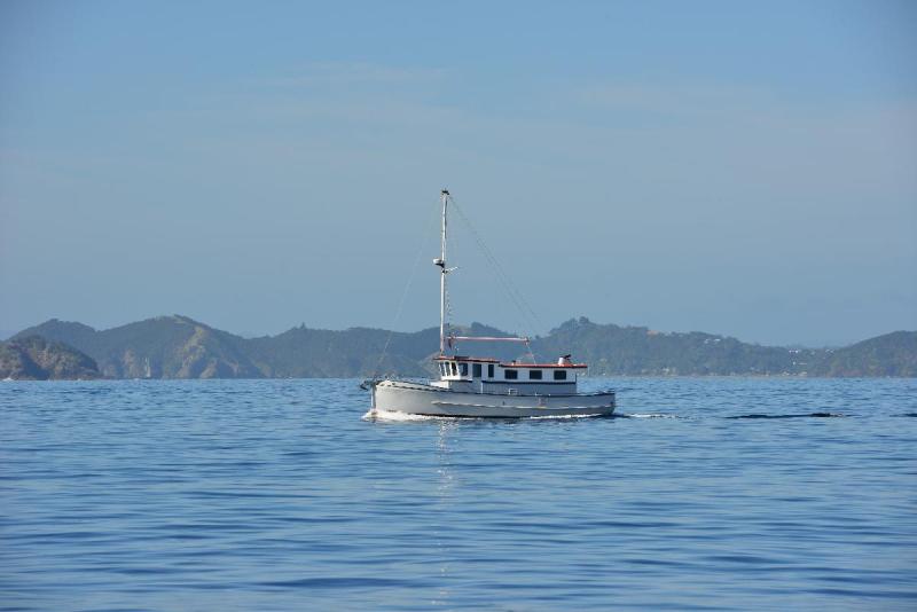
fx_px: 5096
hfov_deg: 10.3
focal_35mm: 200
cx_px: 458
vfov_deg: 6.9
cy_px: 306
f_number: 11
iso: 250
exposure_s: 1/500
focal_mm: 200
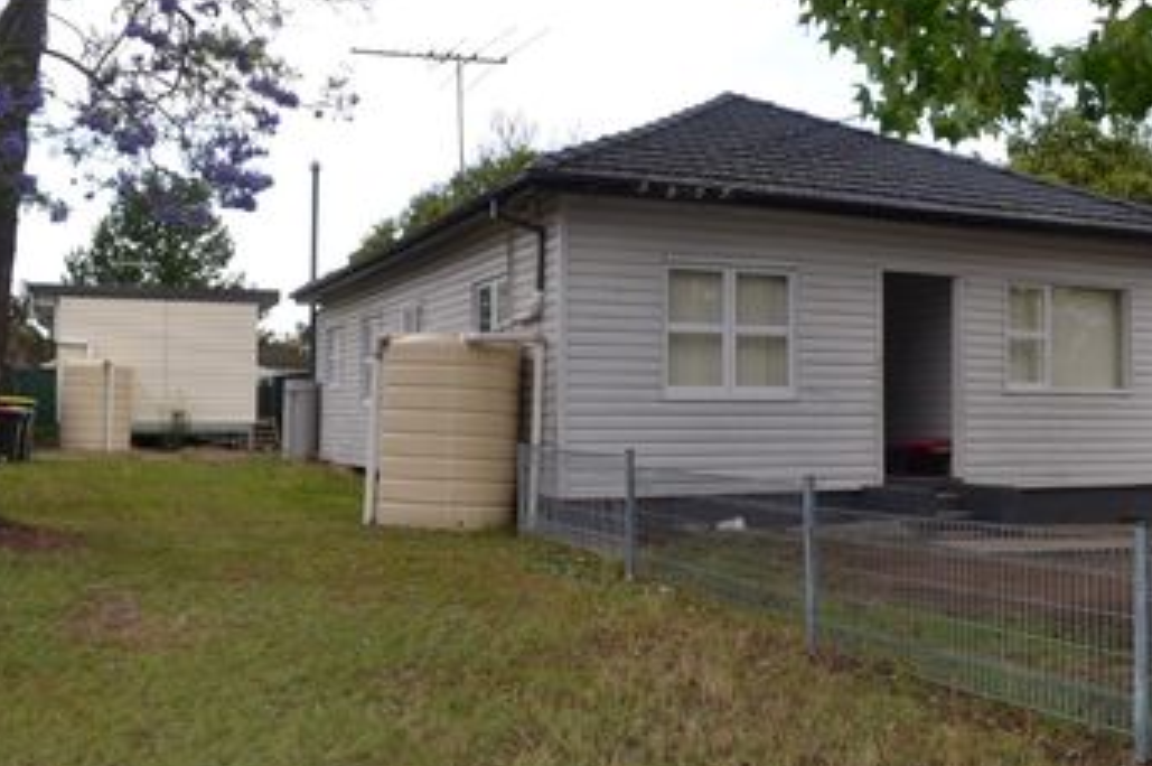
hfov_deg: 51.7
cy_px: 375
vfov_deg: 35.9
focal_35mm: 37
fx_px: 1183
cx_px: 662
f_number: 6.3
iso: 100
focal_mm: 18
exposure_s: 1/200
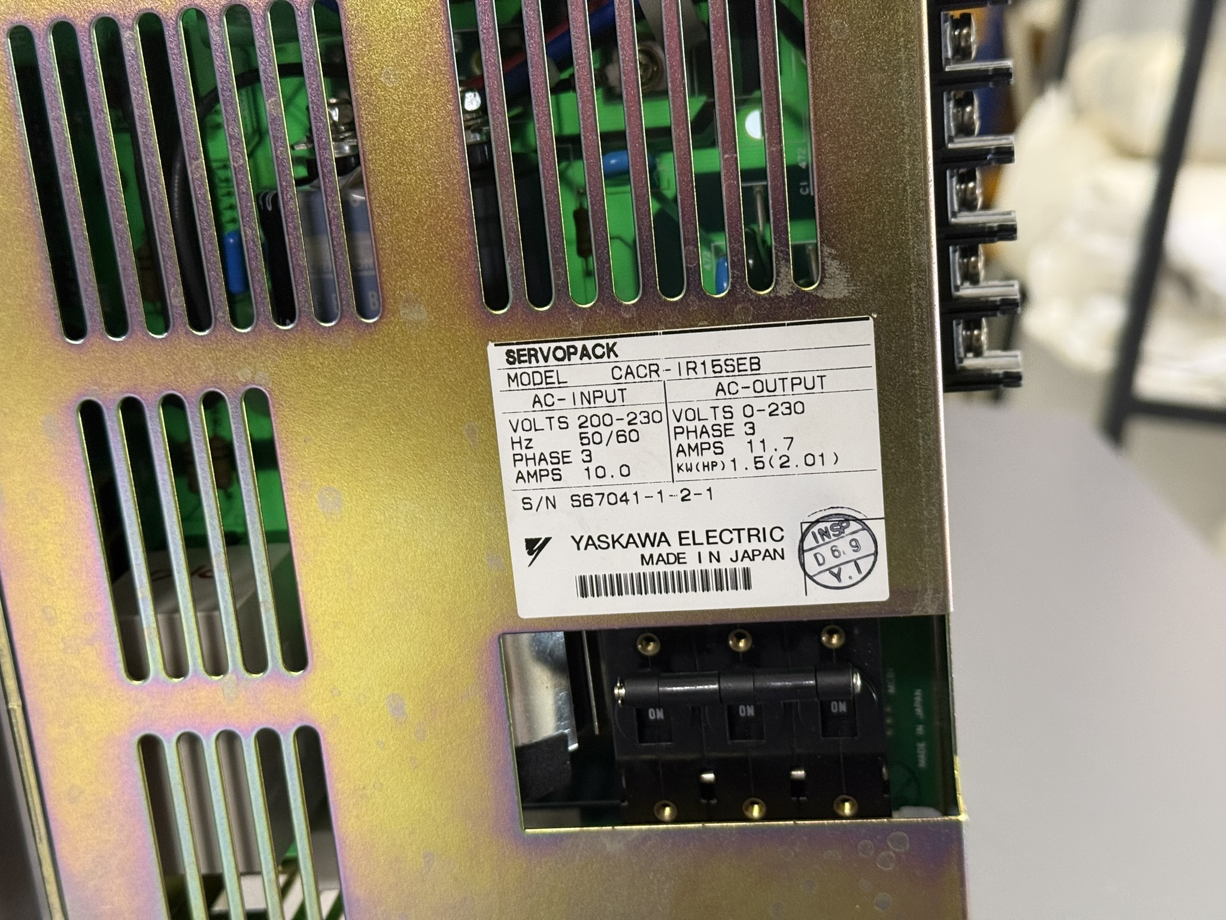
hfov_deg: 39.7
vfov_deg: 30.3
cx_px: 613
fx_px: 1700
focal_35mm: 48
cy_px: 460
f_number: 1.78
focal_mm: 6.76
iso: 250
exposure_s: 1/33
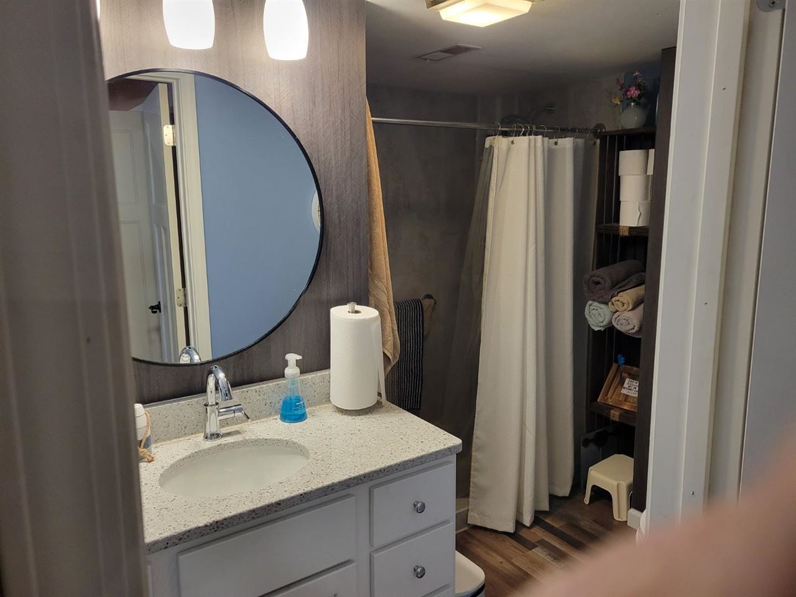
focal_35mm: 26
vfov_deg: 53.1
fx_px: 598
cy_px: 298
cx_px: 398
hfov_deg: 67.3
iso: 320
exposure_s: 1/120
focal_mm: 5.4
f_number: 1.8
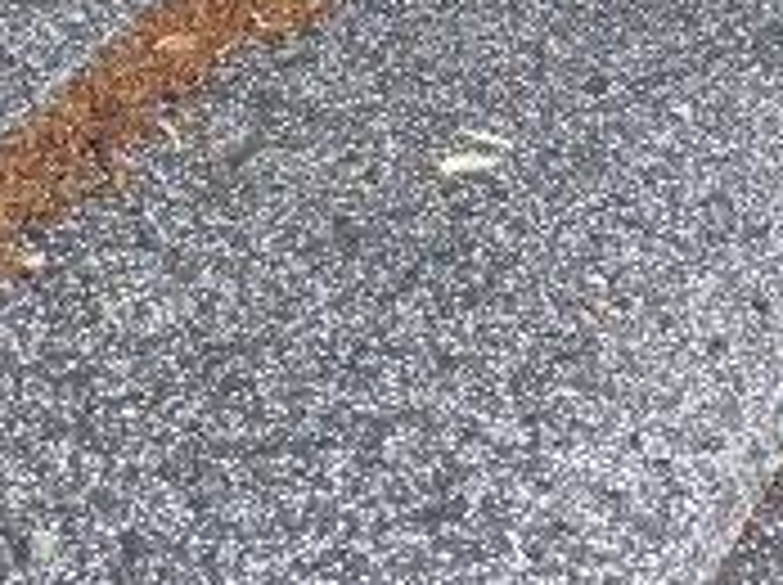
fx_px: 2914
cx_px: -32
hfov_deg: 15.0
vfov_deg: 11.1
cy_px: -230
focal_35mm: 129
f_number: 2.8
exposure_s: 1/60
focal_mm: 7.4
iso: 200
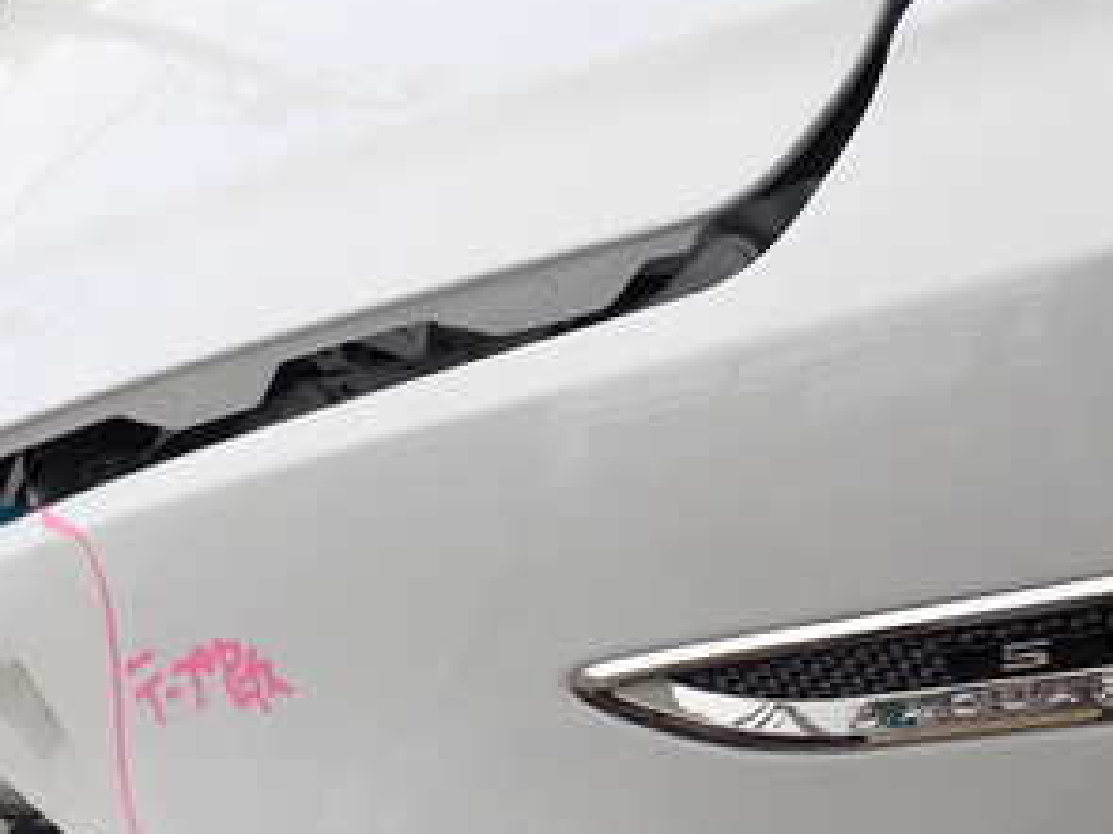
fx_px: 1961
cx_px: 815
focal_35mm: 61
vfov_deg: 23.9
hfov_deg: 31.2
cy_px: 581
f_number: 3.2
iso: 100
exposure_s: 1/400
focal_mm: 5.4
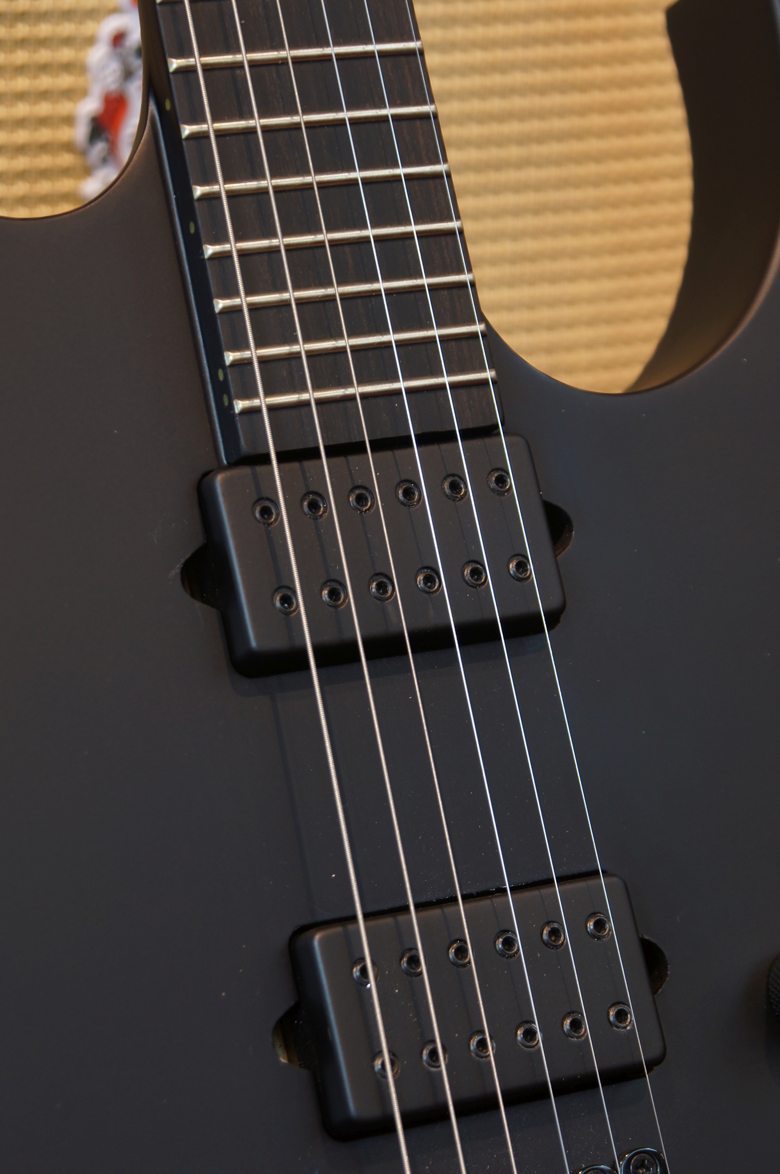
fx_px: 4153
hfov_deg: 10.7
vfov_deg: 16.1
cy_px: 587
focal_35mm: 128
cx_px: 390
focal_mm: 85
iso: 100
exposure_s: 1/5
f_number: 6.3
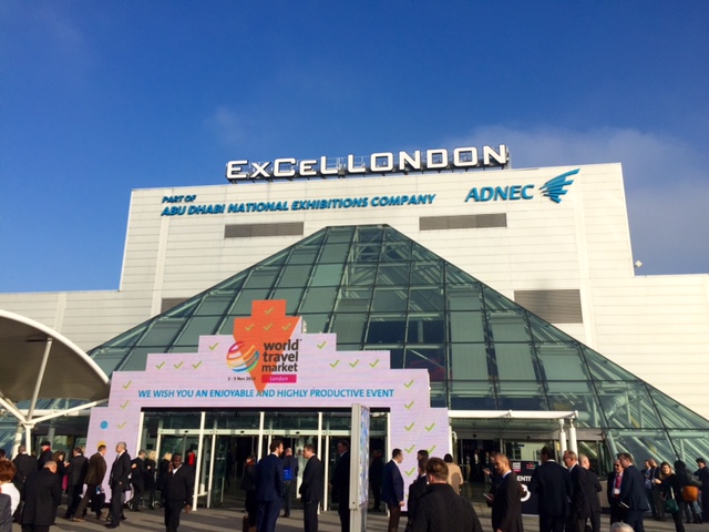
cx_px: 354
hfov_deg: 61.7
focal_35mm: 29
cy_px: 266
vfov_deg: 48.2
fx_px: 594
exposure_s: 1/3049
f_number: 2.2
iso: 32
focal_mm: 4.15
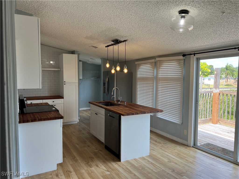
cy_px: 90
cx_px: 120
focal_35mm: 26
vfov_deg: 53.1
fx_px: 180
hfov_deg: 67.3
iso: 40
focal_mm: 5.7
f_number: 1.5
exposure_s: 1/279
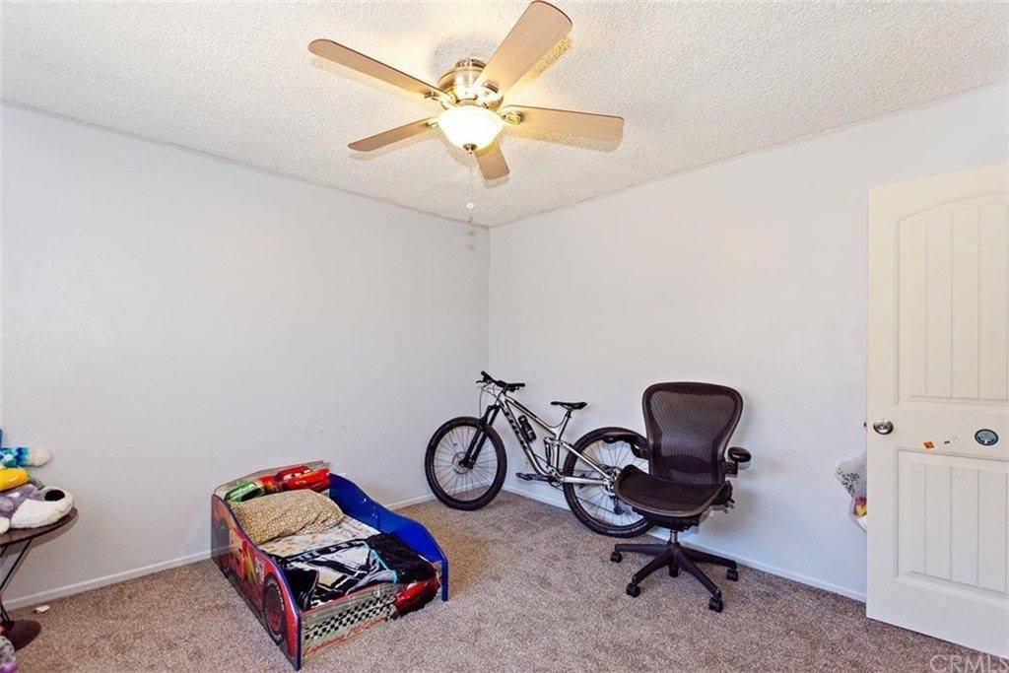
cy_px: 336
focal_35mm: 15
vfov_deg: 77.3
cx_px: 504
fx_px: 420
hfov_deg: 100.4
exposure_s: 1/125
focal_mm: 10
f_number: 4.5
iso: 125
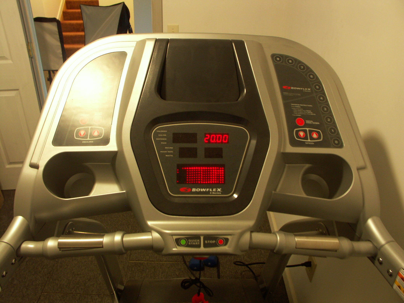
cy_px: 152
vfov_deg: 49.7
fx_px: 327
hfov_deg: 63.4
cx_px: 202
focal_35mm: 28
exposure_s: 1/3
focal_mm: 7.2
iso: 100
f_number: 5.6
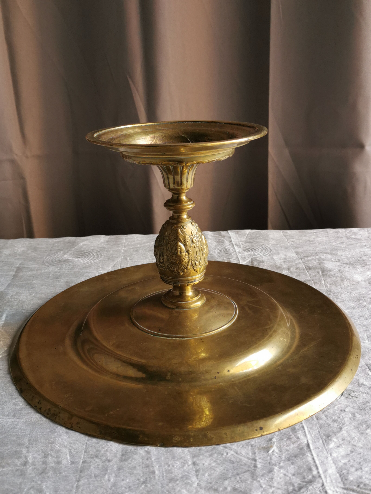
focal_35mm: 35
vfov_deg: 52.6
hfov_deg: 40.7
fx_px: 500
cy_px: 247
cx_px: 186
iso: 100
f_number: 1.8
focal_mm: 5.58
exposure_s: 1/100
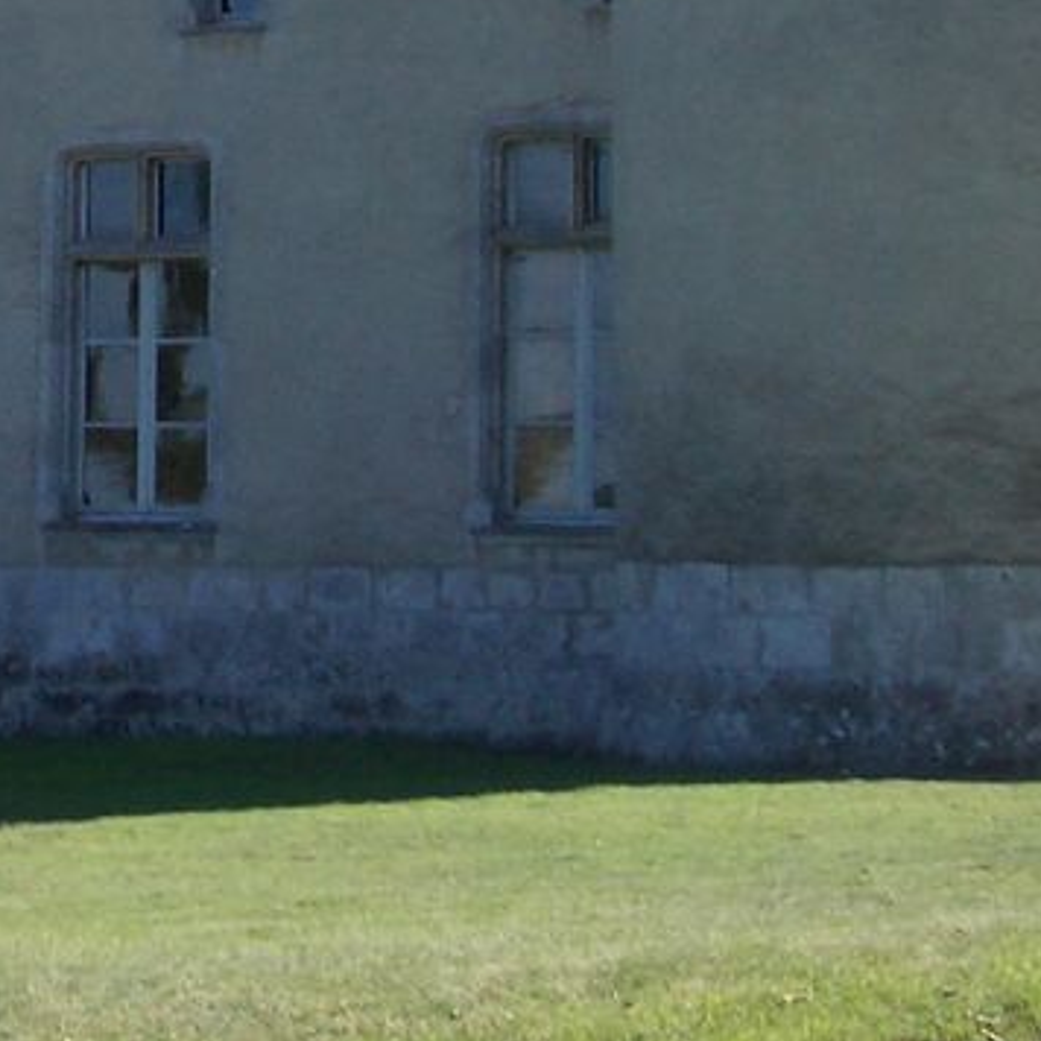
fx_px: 4729
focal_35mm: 139
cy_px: -284
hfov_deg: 12.3
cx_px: -105
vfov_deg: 12.2
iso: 50
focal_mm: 5.8
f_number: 4.3
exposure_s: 1/320
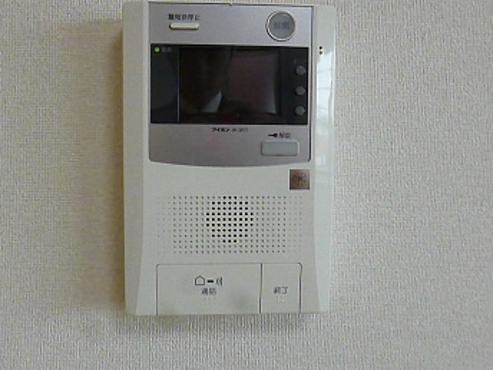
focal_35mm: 30
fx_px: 427
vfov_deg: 46.7
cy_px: 167
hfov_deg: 59.9
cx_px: 229
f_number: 2.5
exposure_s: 1/640
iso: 1600
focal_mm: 4.3
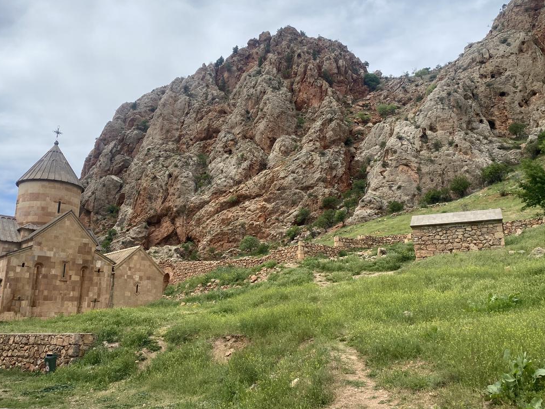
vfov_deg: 45.4
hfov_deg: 58.3
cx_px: 259
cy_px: 179
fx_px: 488
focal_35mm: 31
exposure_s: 1/4115
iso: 32
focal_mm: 4.25
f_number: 1.8
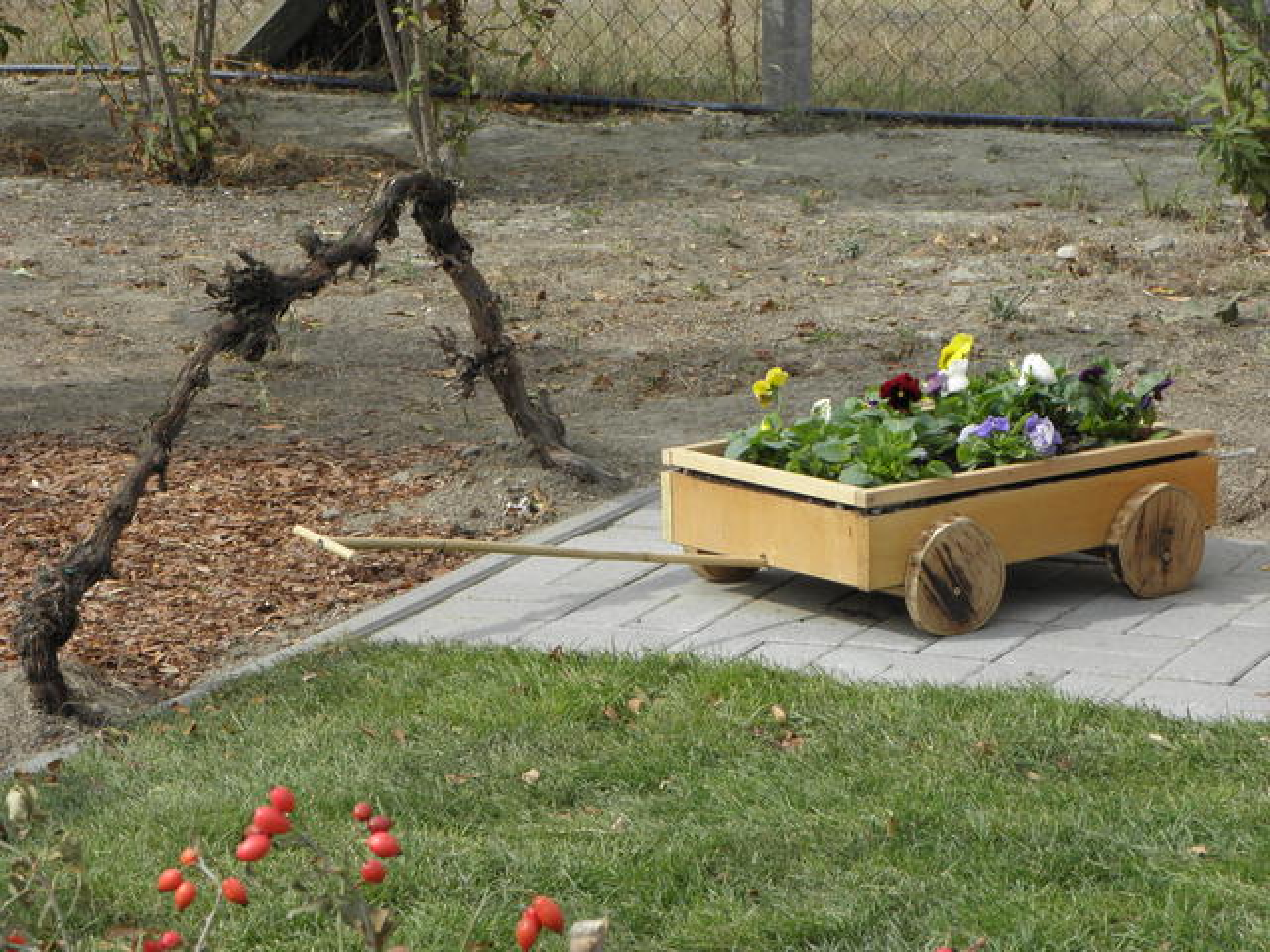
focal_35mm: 122
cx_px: 635
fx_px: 4476
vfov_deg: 12.1
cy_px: 476
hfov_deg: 16.1
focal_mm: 21.86
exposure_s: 1/200
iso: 64
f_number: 5
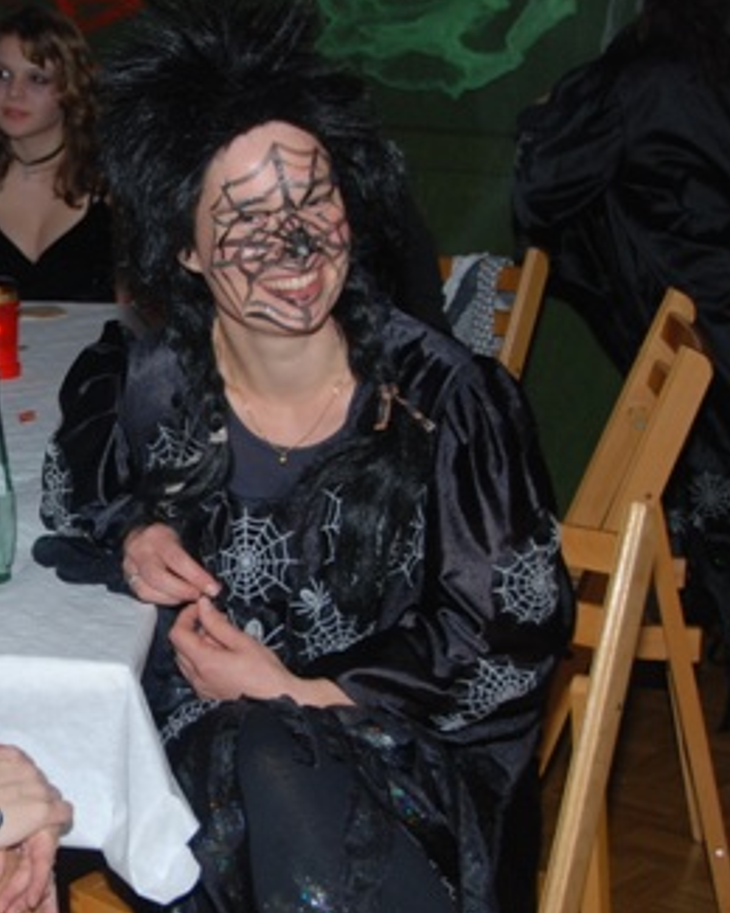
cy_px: 494
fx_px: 2404
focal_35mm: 89
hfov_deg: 16.8
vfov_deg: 21.5
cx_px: -22
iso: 200
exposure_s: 1/60
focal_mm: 32
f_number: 5
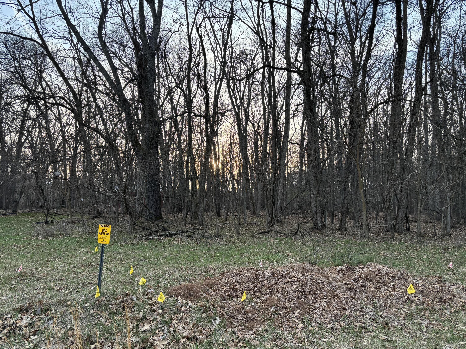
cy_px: 174
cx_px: 233
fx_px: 350
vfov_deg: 53.1
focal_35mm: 26
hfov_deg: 67.3
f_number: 1.6
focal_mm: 5.96
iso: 50
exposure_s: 1/238
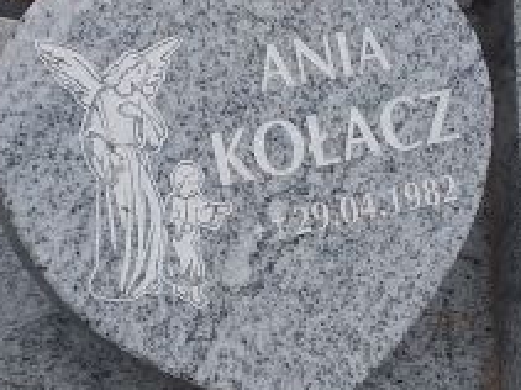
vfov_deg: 17.2
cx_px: 237
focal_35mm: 85
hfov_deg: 23.0
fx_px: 1279
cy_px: 301
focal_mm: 2.91
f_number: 1.9
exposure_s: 1/297
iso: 40
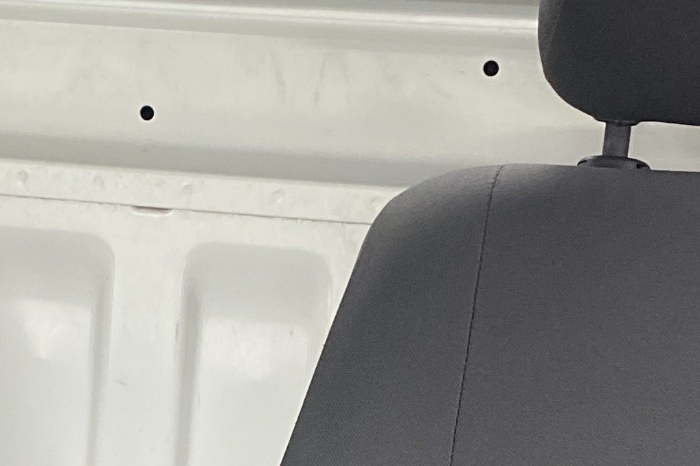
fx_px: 2080
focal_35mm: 107
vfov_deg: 12.6
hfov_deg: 19.0
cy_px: 522
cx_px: 167
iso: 500
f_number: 1.8
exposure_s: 1/40
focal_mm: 4.25
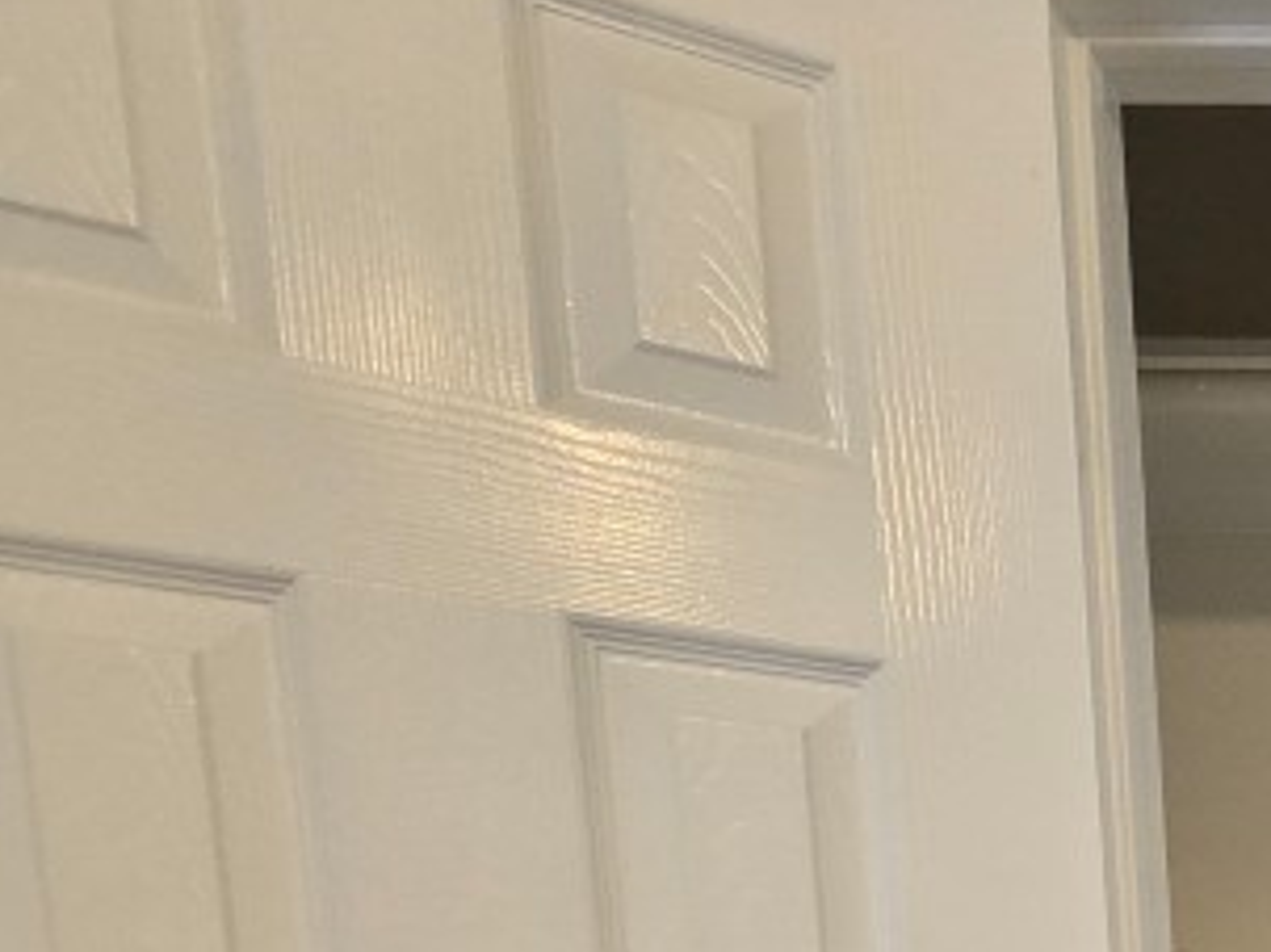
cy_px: 1430
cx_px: 1942
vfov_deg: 25.0
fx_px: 1615
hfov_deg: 27.7
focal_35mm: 44
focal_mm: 2.2
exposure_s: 1/60
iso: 200
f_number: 2.2
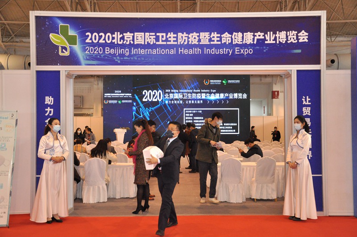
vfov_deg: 31.8
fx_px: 416
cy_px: 118
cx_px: 178
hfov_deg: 46.5
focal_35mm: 42
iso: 2000
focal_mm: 28
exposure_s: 1/100
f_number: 5
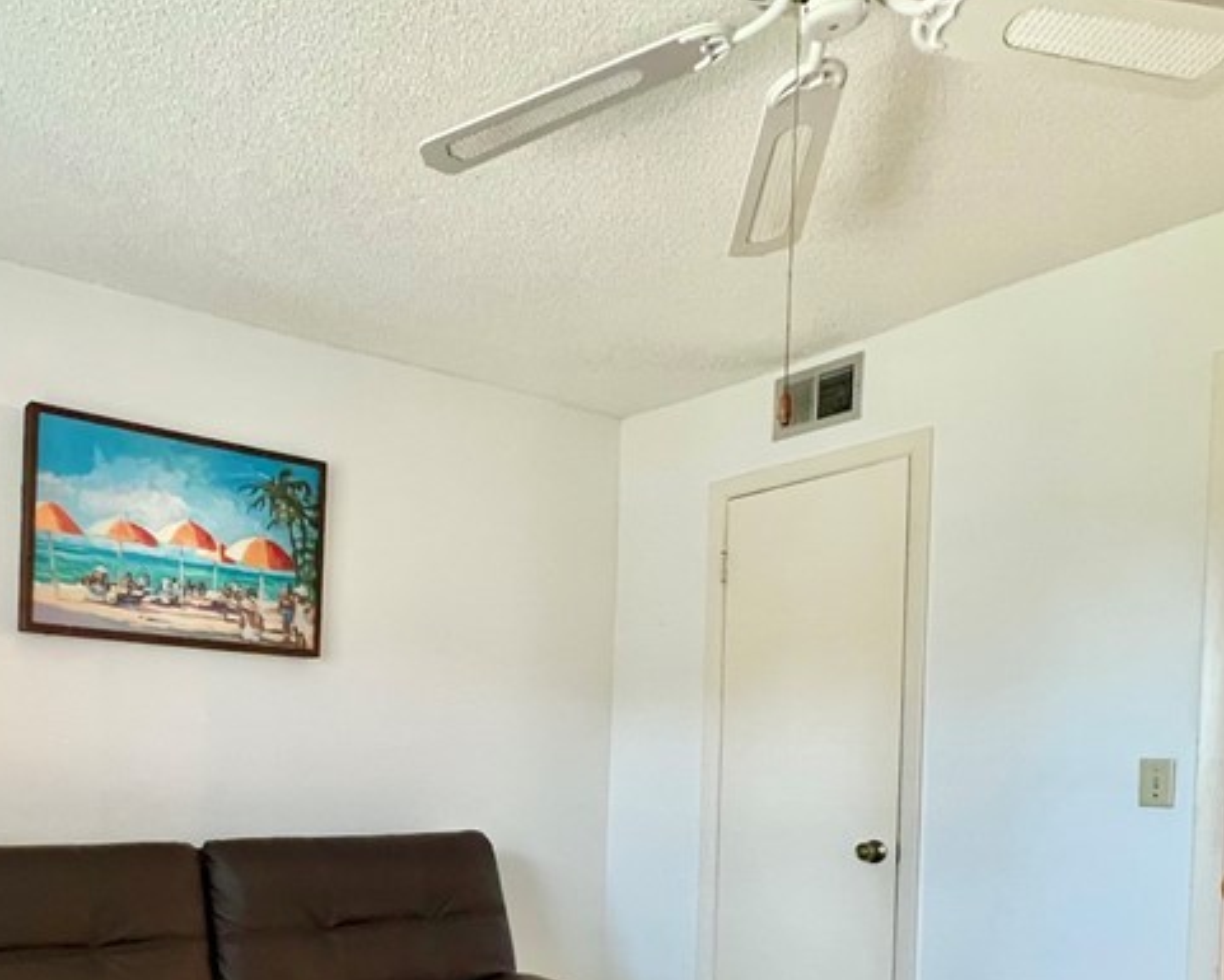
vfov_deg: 50.0
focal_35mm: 27
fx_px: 978
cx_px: 333
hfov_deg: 61.1
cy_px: 787
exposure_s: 1/60
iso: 640
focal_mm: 1.57
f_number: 1.8
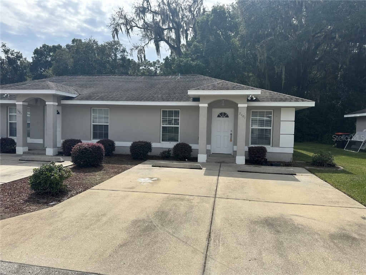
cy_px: 138
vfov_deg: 56.8
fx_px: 254
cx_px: 183
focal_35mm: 24
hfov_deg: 71.6
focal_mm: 6.86
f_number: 1.78
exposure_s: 1/6211
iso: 80
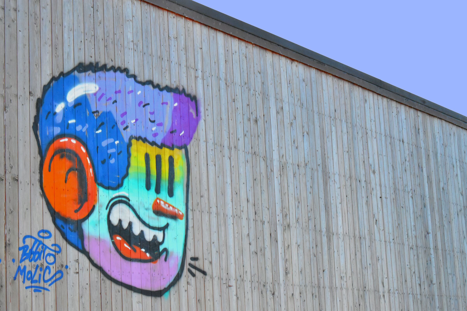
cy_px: 156
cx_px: 234
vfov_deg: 16.6
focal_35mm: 82
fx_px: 1070
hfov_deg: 24.6
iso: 4500
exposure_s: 1/4000
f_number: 5.6
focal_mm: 55
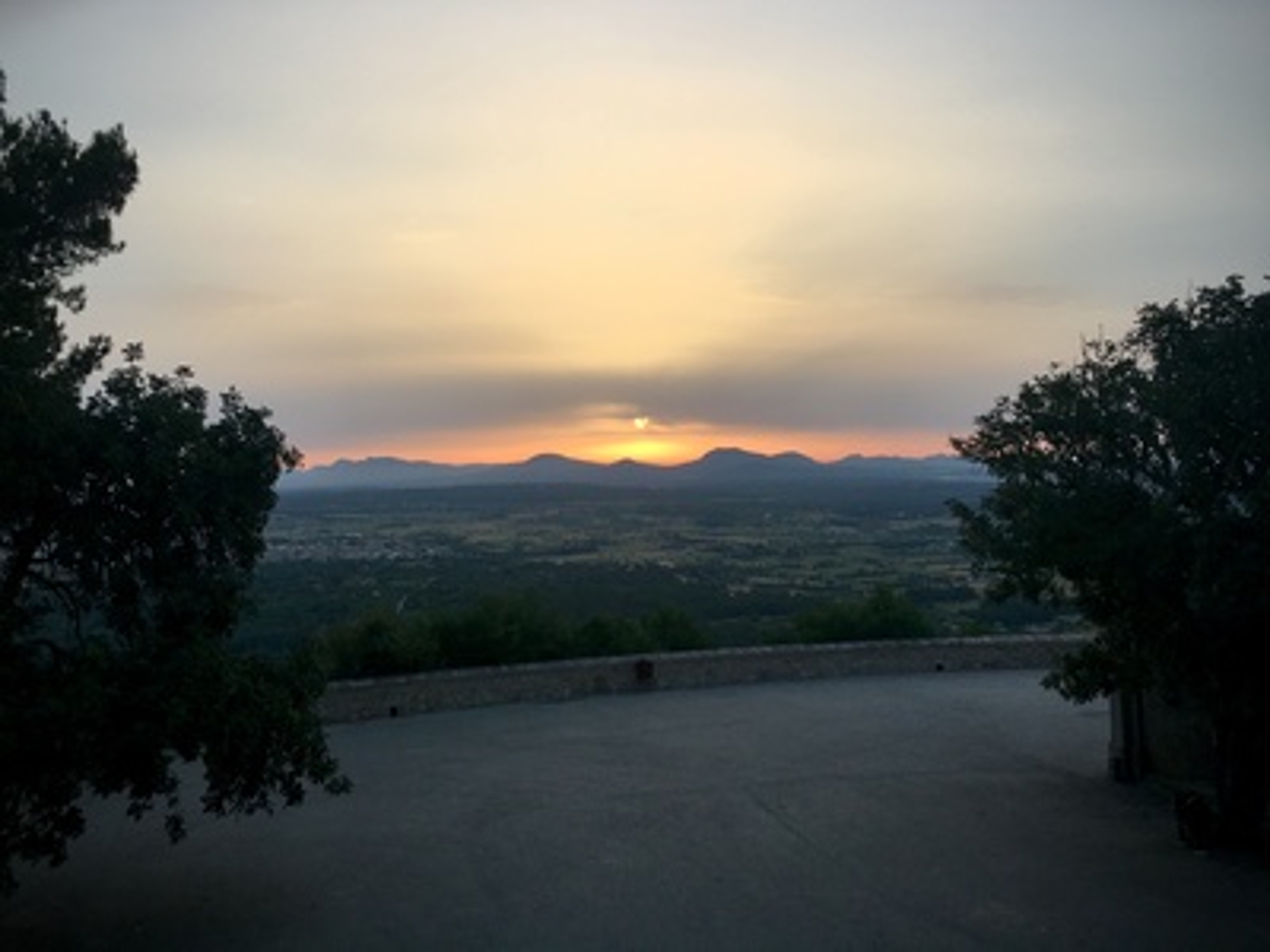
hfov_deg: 61.7
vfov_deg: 48.2
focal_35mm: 29
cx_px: 635
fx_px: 1064
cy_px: 476
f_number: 2.2
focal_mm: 4.15
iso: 25
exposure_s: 1/254
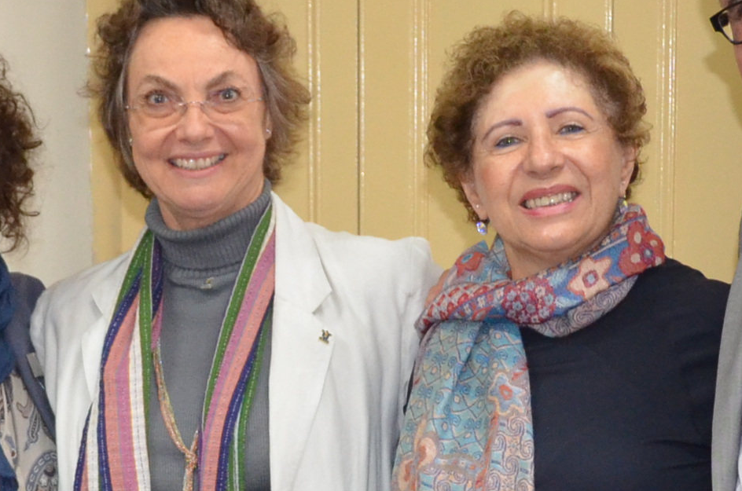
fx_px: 2900
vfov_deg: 9.5
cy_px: 599
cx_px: 172
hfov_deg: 14.5
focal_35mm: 141
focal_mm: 24
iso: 1600
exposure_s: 1/60
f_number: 4
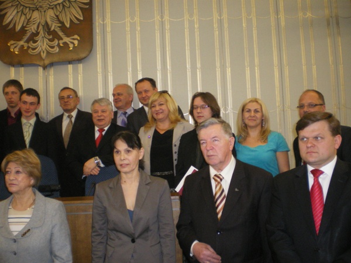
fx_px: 385
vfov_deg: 37.7
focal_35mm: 38
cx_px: 176
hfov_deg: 49.0
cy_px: 132
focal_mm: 6.3
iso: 400
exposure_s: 1/50
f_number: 3.1
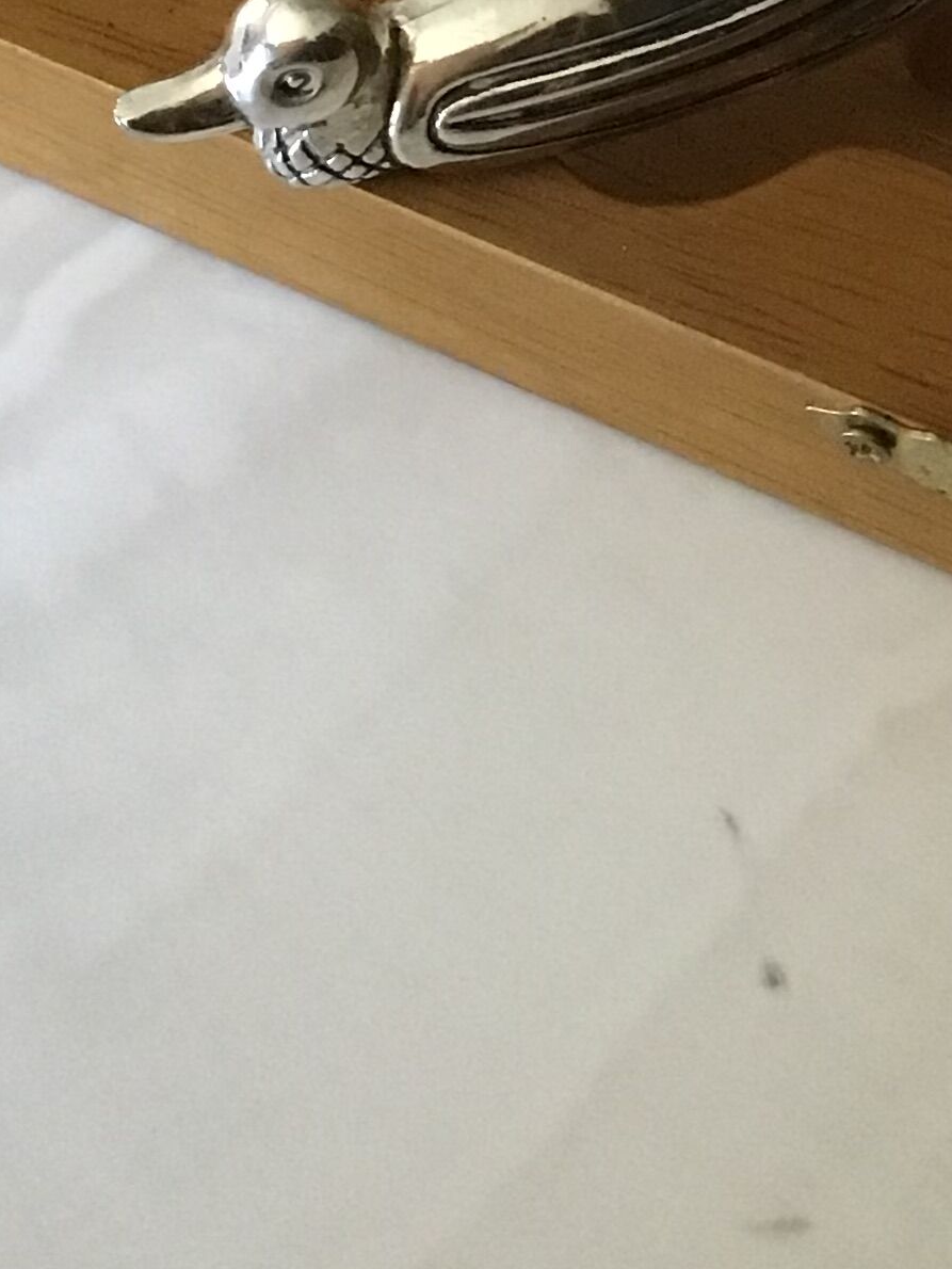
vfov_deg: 21.7
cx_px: 638
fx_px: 3116
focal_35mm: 85
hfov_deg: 17.3
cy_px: -156
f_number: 2.4
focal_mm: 3.3
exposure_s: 1/25
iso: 250
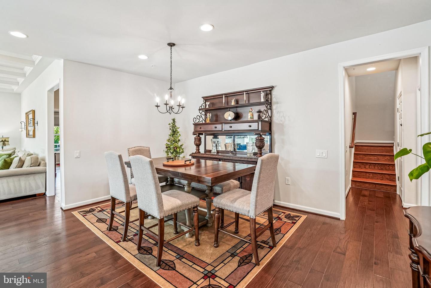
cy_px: 144
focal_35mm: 16
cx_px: 216
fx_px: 192
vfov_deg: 73.7
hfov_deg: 96.7
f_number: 8
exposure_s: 1/2
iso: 100
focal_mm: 16
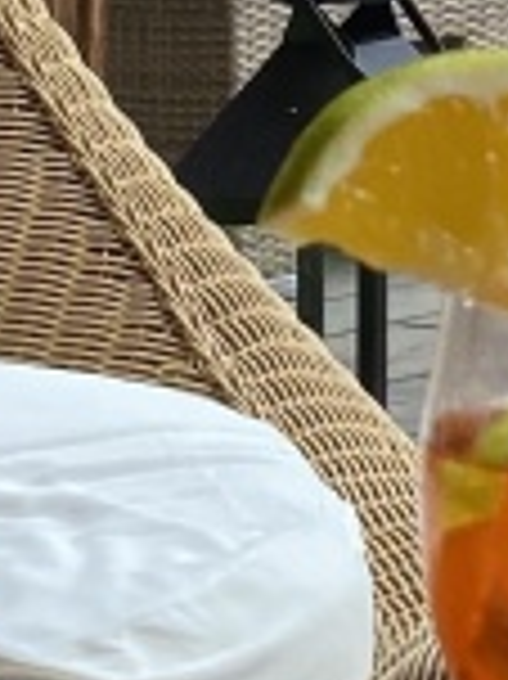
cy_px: -527
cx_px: 1322
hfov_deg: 7.3
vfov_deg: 10.1
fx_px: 3645
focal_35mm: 186
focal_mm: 4.25
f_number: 1.8
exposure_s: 1/122
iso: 80
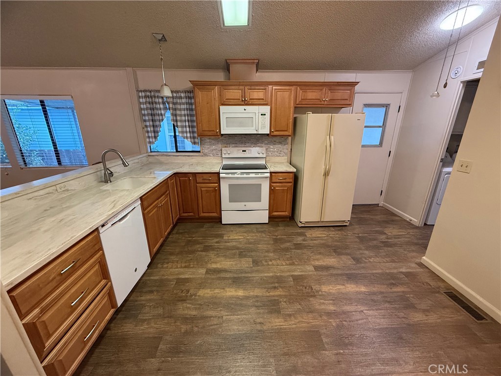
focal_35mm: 14
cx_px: 250
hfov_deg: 102.1
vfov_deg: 85.7
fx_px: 203
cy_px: 188
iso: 500
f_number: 2.2
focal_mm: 2.22
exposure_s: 1/60
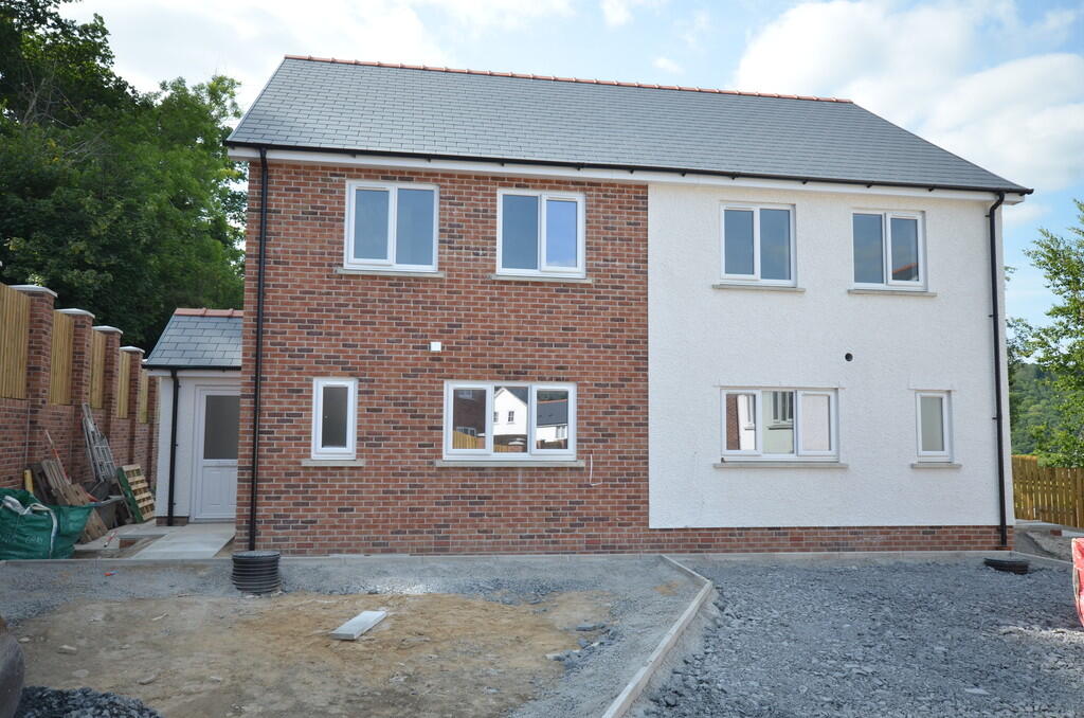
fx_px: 811
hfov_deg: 67.5
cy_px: 359
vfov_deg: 47.7
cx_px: 542
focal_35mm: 27
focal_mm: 18
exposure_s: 1/250
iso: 200
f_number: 8
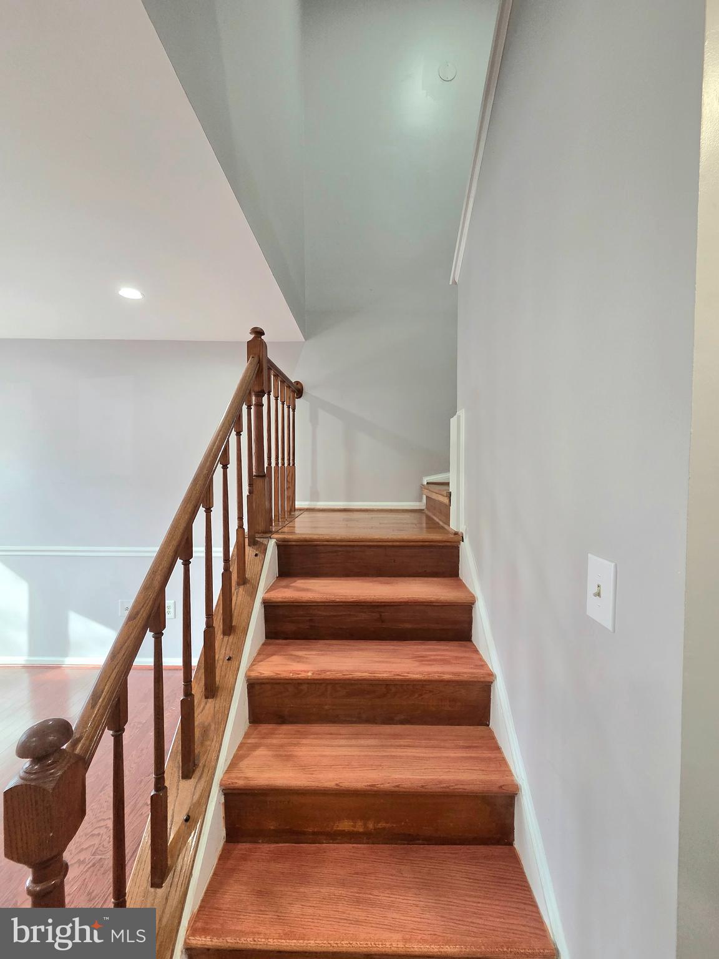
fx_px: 360
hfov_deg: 89.9
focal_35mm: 13
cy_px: 480
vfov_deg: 106.2
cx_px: 360
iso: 200
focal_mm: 2.2
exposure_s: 1/120
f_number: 2.2
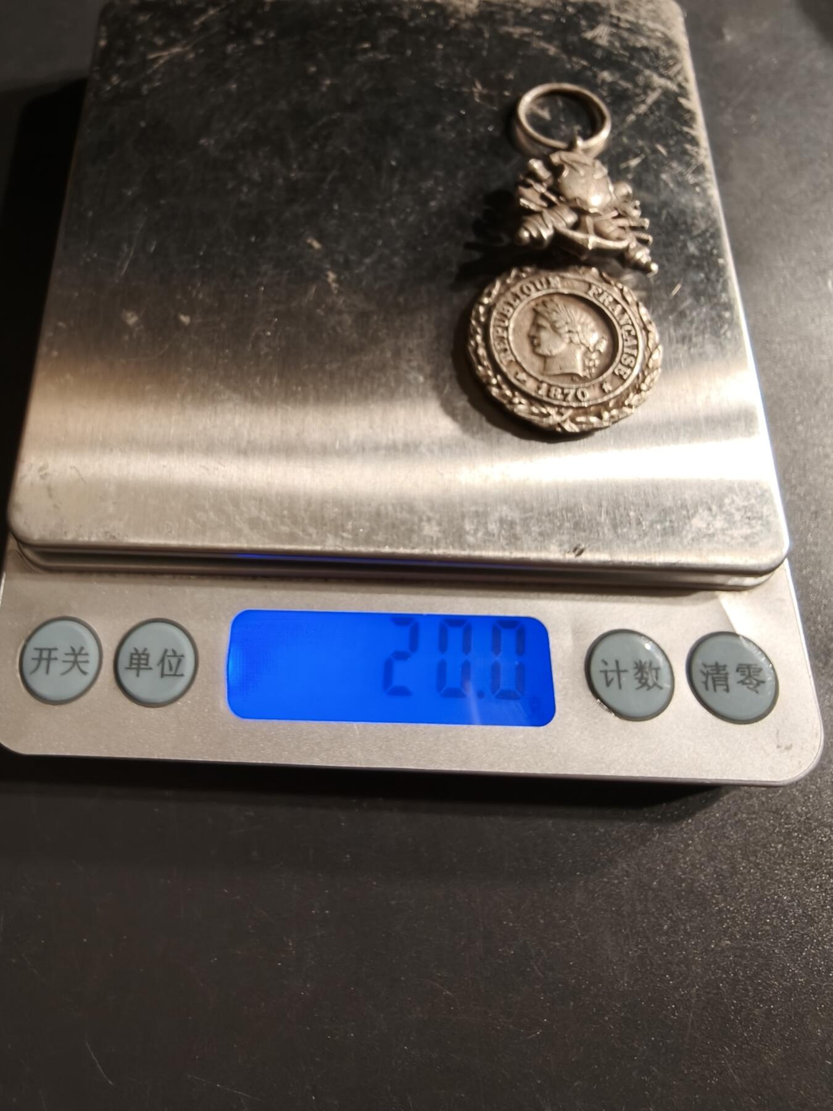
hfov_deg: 58.9
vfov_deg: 73.9
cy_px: 556
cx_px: 416
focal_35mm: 23
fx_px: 738
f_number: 2
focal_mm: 2.32
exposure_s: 1/88.5
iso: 160
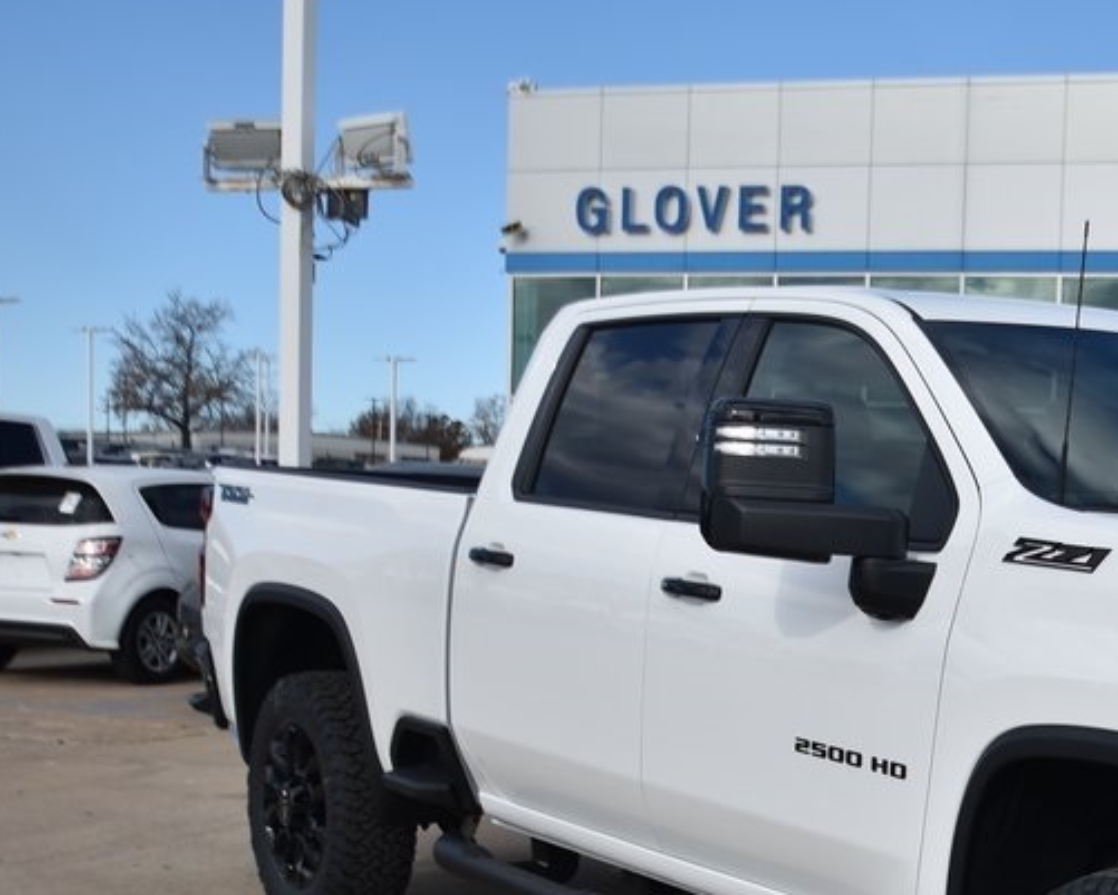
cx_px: 1130
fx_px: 2284
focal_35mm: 69
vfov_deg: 21.9
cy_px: 732
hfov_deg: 26.0
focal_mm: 24
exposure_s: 1/800
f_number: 4.5
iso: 100
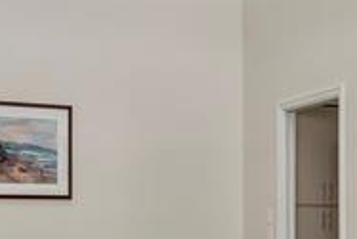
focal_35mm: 77
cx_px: 237
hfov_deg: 26.2
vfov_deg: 17.5
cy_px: 215
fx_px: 764
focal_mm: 12
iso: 720
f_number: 5.6
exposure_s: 1/125
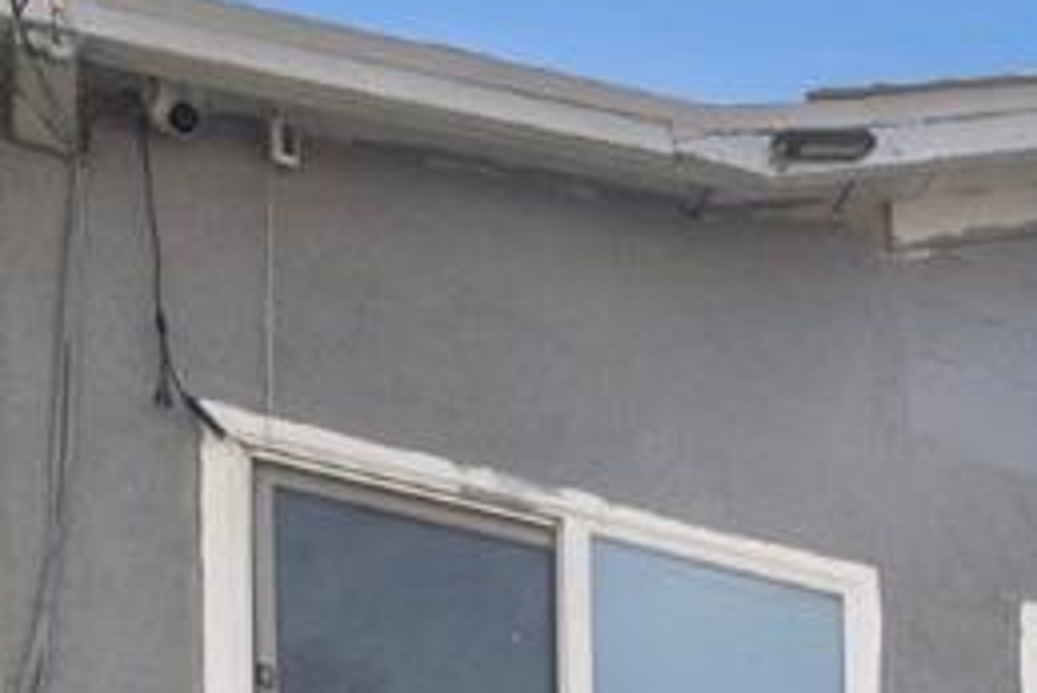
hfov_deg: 20.5
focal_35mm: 81
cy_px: 1823
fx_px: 2334
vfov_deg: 12.2
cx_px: 1658
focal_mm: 14
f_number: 8
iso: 640
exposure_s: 1/500
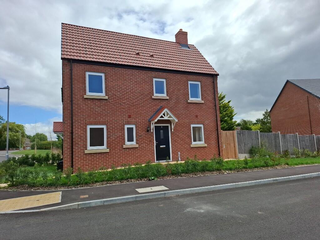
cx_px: 160
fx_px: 213
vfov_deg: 58.9
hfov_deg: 73.9
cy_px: 120
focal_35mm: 23
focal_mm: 5.54
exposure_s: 1/3215
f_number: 1.8
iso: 50
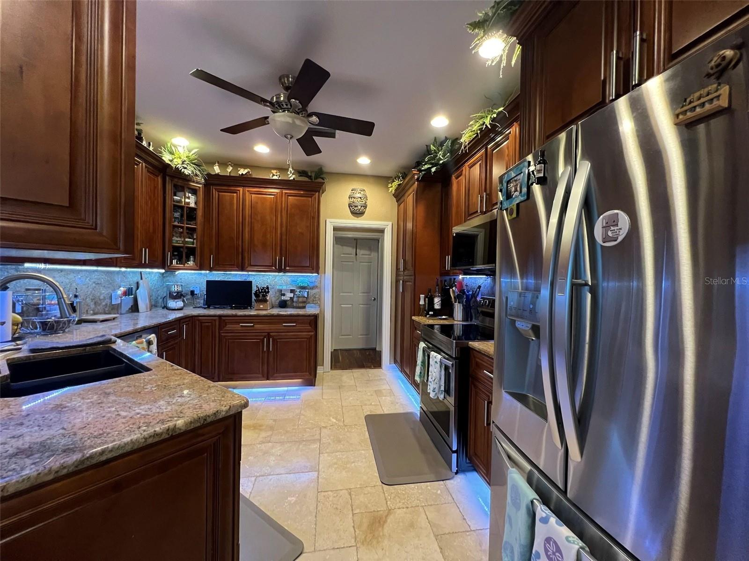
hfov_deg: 106.2
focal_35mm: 13
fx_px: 281
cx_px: 374
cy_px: 280
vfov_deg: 89.9
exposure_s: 1/60
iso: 500
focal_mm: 1.57
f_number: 1.8
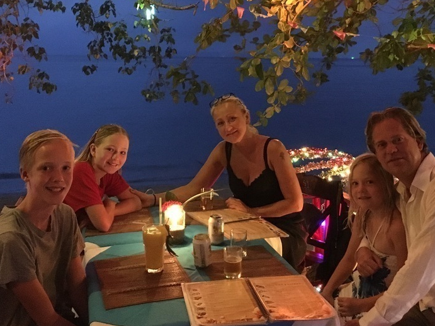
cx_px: 229
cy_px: 113
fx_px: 540
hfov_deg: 43.8
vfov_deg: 33.3
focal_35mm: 43
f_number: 2.2
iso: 1250
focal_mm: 4.15
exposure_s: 1/17
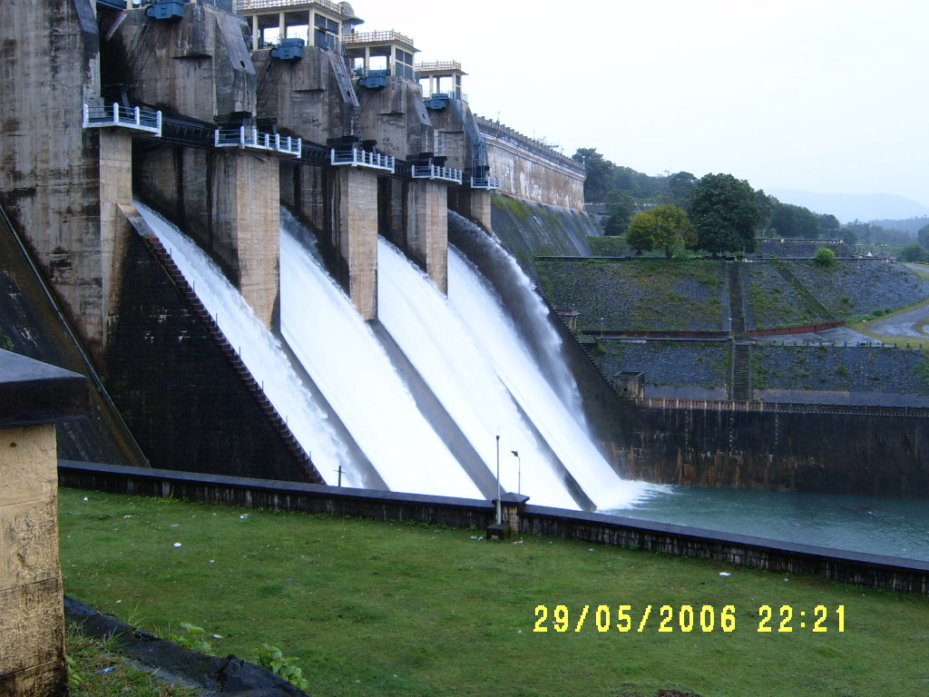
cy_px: 348
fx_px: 1020
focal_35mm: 38
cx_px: 464
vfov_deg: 37.7
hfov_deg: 49.0
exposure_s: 1/125
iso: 63
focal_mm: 5.8
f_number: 5.8
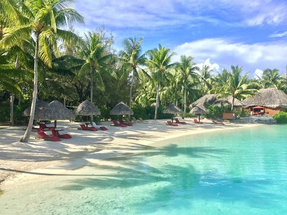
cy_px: 108
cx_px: 144
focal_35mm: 29
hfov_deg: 61.7
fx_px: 240
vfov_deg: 48.2
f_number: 2.2
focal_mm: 4.15
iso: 32
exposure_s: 1/1130
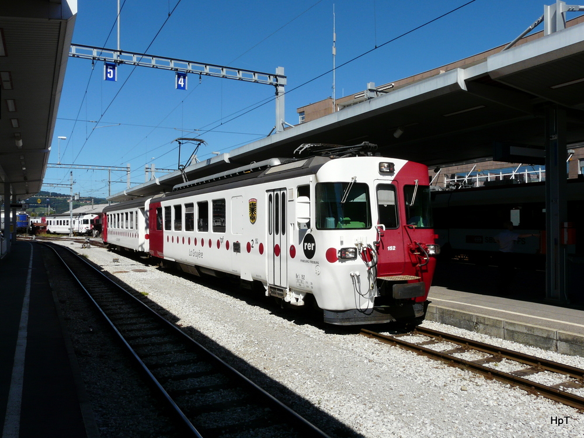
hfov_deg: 61.7
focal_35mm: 29
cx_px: 292
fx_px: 489
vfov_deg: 48.2
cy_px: 219
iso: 100
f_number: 6.3
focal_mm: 4.7
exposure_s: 1/500
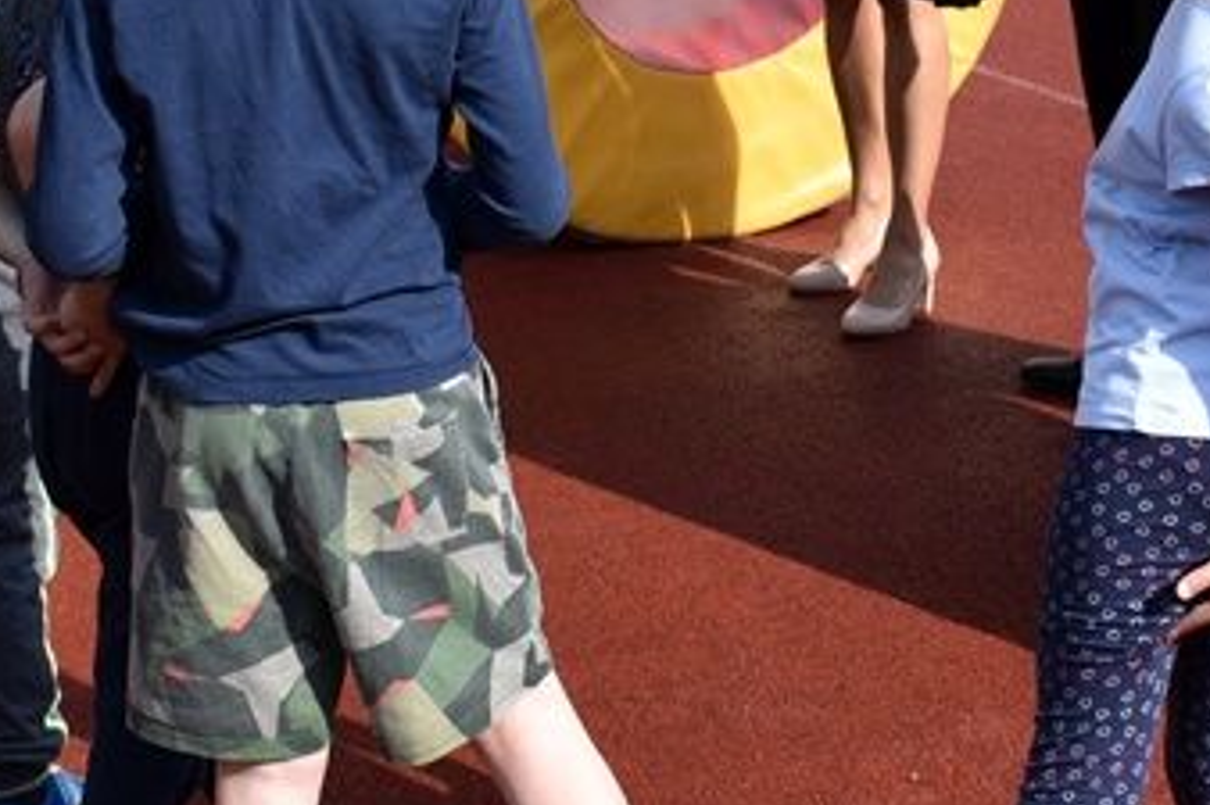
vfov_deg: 14.1
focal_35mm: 96
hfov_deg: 21.3
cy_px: -20
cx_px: 720
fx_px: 3209
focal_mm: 21
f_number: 9
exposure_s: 1/320
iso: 200
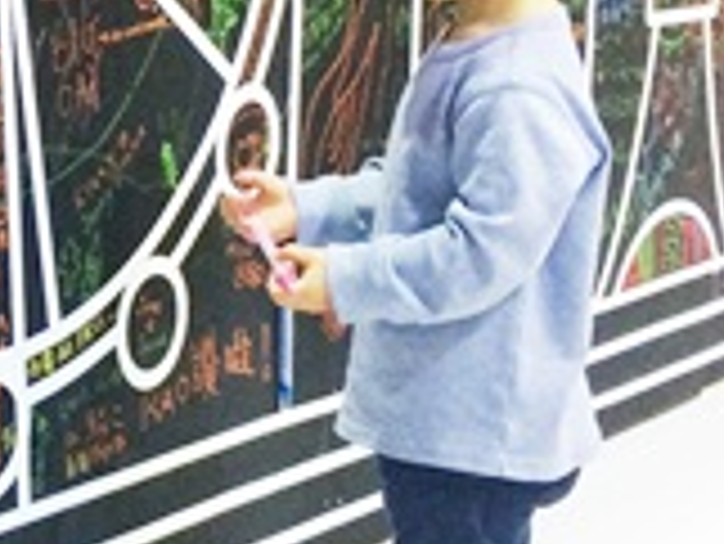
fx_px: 2344
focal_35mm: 112
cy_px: 67
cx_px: -225
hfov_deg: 16.6
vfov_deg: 13.1
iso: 125
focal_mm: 4.12
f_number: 2.2
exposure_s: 1/30
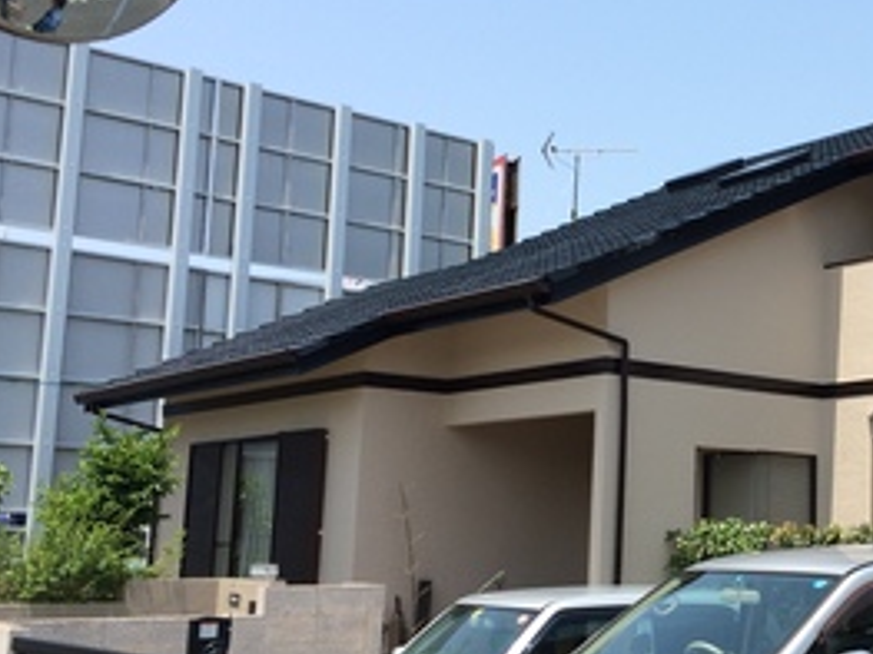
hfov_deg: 31.9
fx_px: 1437
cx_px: 810
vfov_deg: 25.6
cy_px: 334
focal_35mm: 57
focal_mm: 4.12
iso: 40
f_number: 2.2
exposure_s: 1/1642
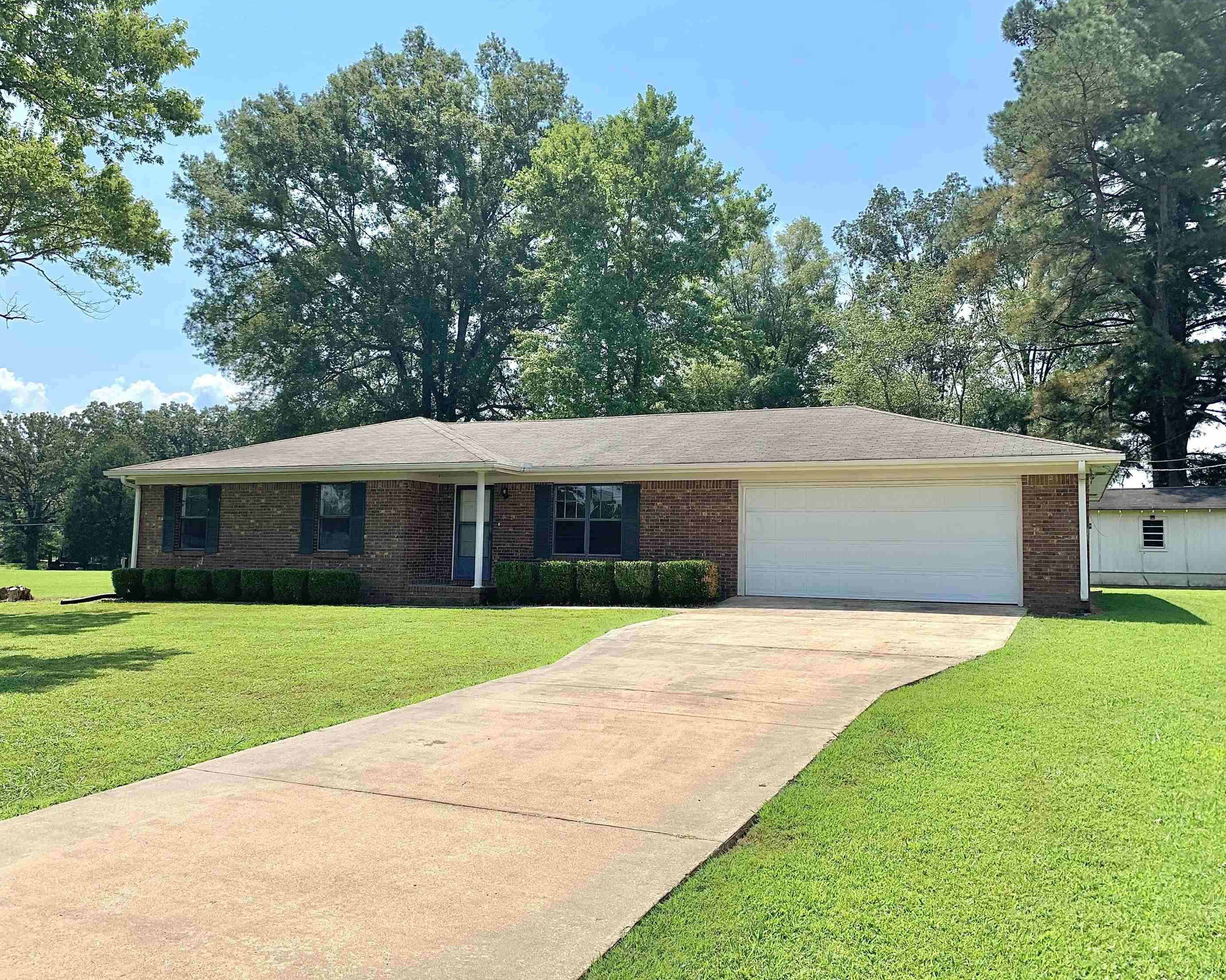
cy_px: 488
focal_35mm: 28
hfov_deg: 62.2
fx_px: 1016
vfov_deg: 51.5
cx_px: 580
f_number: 1.8
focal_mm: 4.25
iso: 25
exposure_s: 1/2681
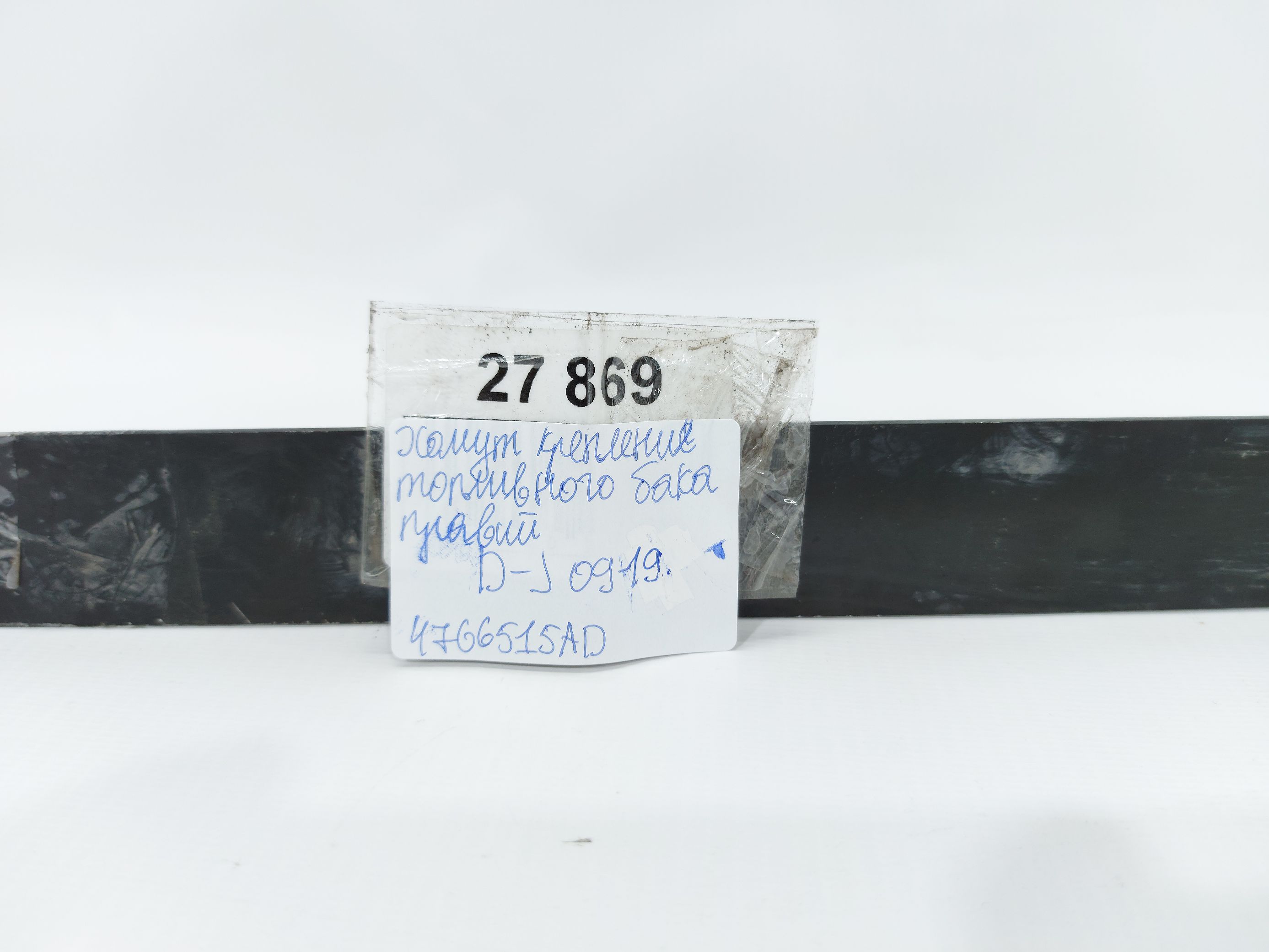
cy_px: 476
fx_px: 880
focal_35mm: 24
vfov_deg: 56.8
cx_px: 634
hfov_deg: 71.6
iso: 50
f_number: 1.8
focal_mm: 5.23
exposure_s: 1/50
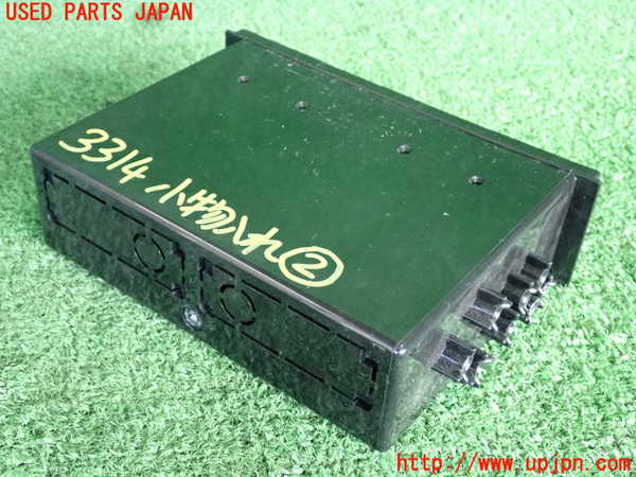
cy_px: 238
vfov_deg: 30.9
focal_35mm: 47
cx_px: 318
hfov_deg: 40.4
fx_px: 864
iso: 2000
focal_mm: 8.4
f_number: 3.1
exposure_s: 1/125
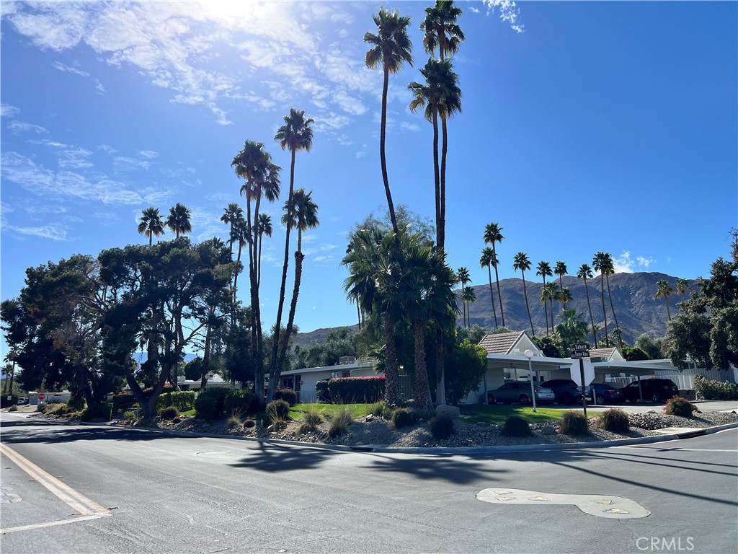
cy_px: 277
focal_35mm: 26
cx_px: 369
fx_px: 554
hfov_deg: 67.3
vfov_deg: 53.1
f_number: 1.5
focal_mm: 5.7
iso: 50
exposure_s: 1/6579
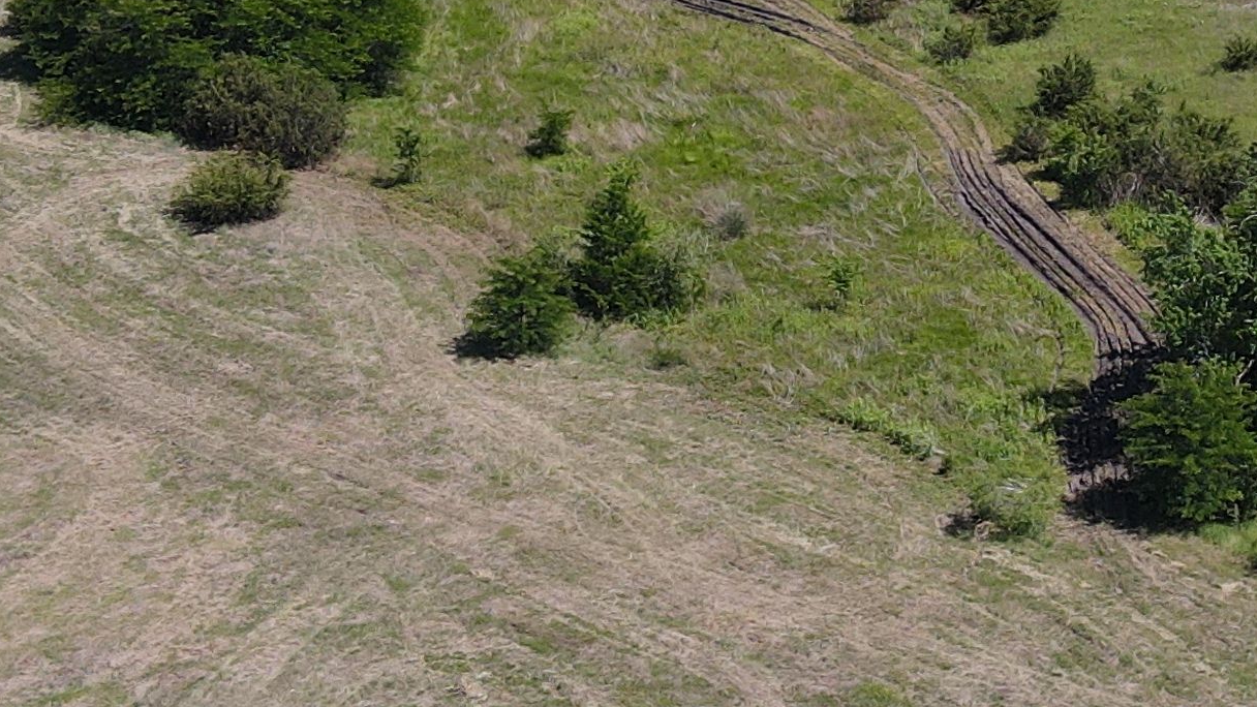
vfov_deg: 14.0
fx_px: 2866
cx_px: 1122
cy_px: 175
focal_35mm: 86
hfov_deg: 24.1
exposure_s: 1/640
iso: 100
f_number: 2.8
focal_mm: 4.5
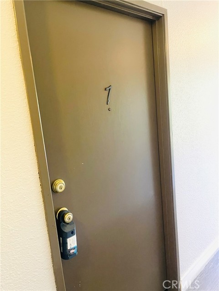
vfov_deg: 69.4
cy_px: 146
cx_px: 110
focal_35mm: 25
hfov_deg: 54.9
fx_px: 211
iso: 500
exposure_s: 1/30
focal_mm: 5.1
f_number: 1.6
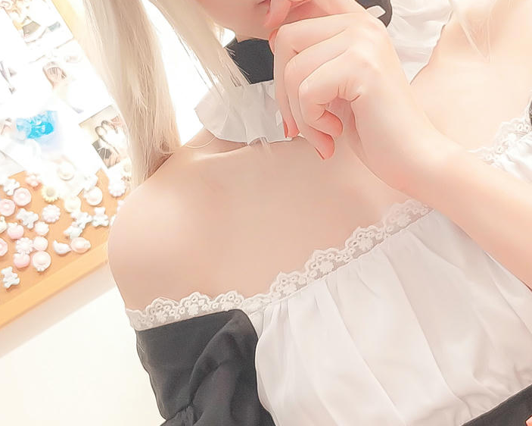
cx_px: 375
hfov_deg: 26.9
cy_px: 223
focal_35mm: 70
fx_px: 1102
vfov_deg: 21.8
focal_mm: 4.36
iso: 100
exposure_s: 1/33
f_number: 1.8
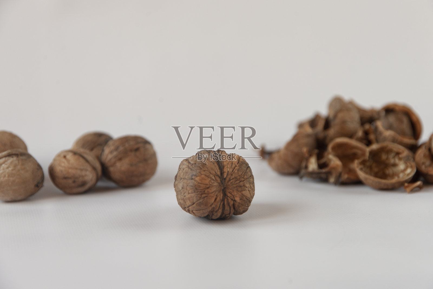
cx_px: 216
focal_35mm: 85
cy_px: 144
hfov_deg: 23.9
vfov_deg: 16.1
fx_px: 1022
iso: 250
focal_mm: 85
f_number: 5.6
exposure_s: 1/60
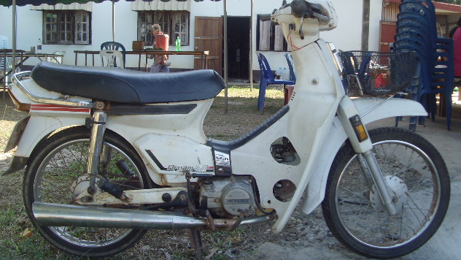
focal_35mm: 43
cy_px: 118
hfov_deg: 47.3
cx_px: 229
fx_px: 526
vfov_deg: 27.7
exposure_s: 1/180
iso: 80
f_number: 3.5
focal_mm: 6.6
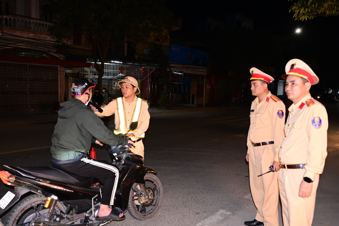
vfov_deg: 41.7
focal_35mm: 32
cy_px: 113
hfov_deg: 59.5
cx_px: 170
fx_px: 297
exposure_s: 1/200
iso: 2500
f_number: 4
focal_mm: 31.5
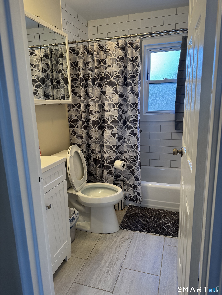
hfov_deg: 56.8
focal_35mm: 24
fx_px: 205
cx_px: 111
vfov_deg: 71.6
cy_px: 148
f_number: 1.78
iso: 160
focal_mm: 6.76
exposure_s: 1/60
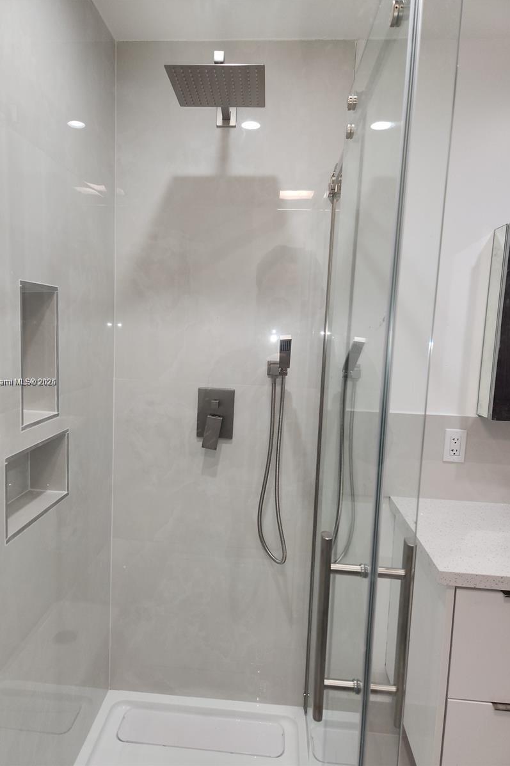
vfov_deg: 73.8
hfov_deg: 53.0
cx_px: 227
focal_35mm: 24
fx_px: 510
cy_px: 382
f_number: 1.8
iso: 32
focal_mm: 5.4
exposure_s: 1/60
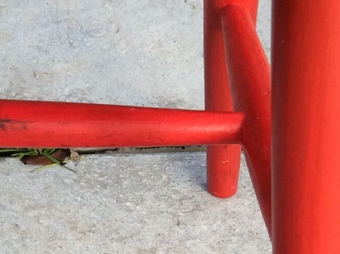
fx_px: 1236
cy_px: 262
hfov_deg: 15.3
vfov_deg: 11.6
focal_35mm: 126
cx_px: -14
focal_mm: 3.3
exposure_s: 1/338
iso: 32
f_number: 2.4
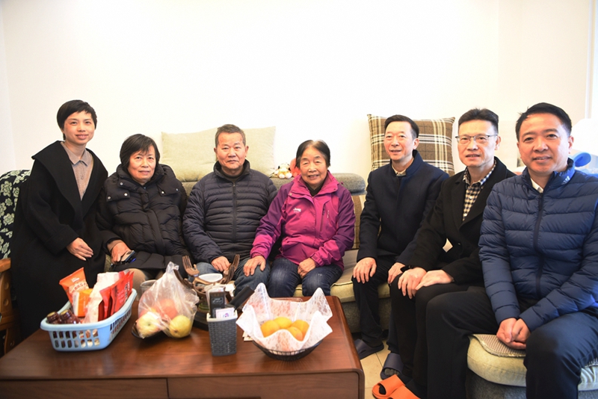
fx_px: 399
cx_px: 299
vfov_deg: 53.2
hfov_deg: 73.7
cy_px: 200
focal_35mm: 24
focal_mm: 24
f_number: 2.8
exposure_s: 1/25
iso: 800
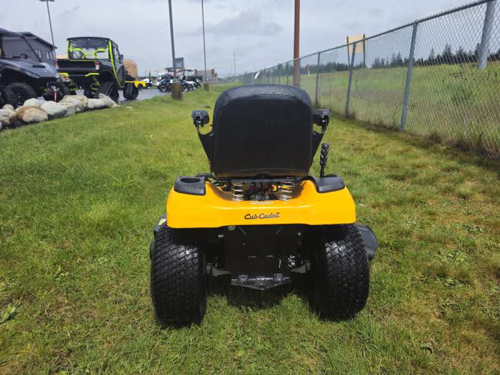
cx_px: 250
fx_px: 332
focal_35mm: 23
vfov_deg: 58.9
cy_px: 188
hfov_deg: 73.9
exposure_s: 1/784
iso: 10
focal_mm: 6.3
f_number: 1.7
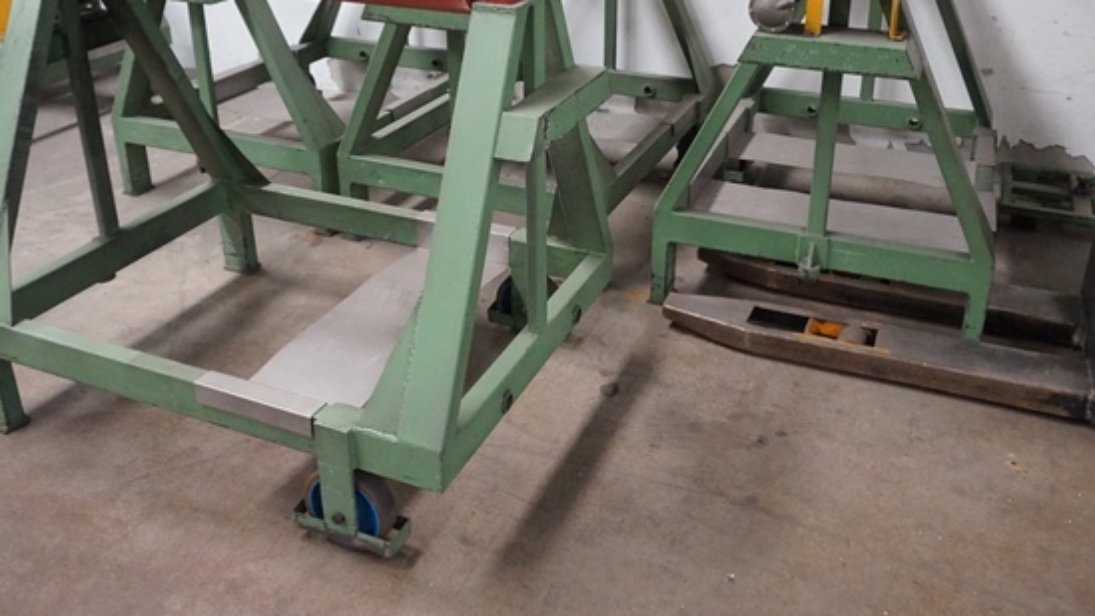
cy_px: 171
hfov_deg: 59.5
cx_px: 573
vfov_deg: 35.0
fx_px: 958
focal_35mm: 33
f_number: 3.5
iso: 3200
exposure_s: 1/160
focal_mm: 16
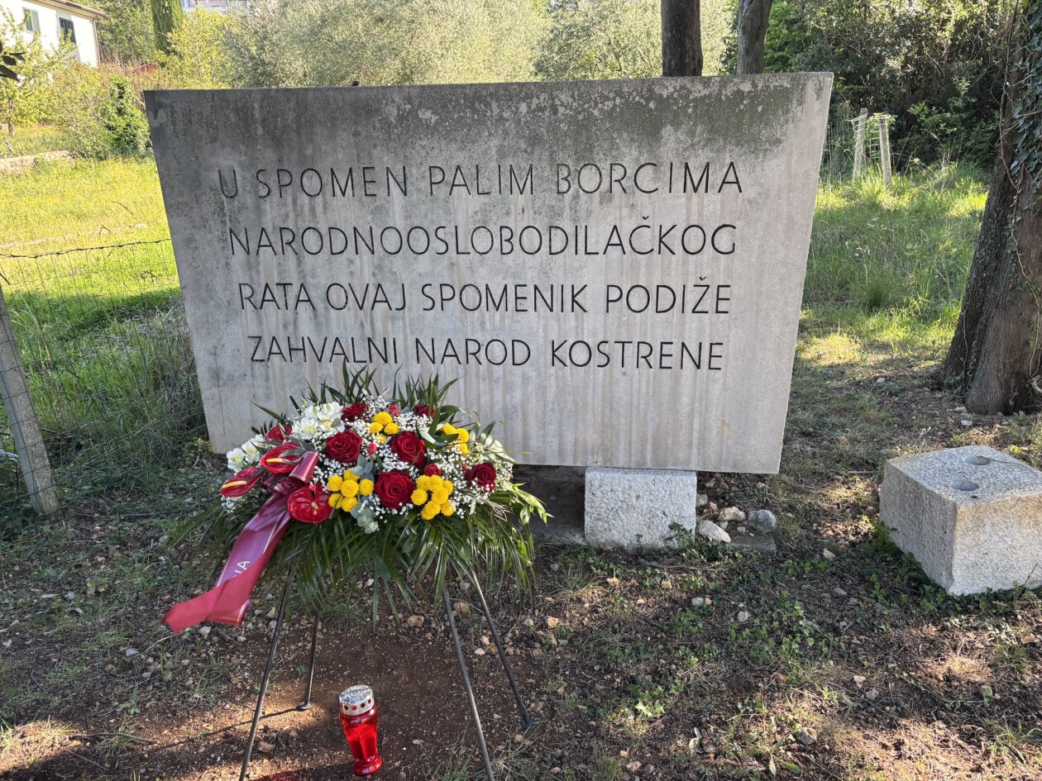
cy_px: 390
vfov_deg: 53.1
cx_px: 521
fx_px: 783
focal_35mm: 26
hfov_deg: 67.3
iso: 40
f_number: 1.6
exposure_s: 1/188
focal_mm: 5.96
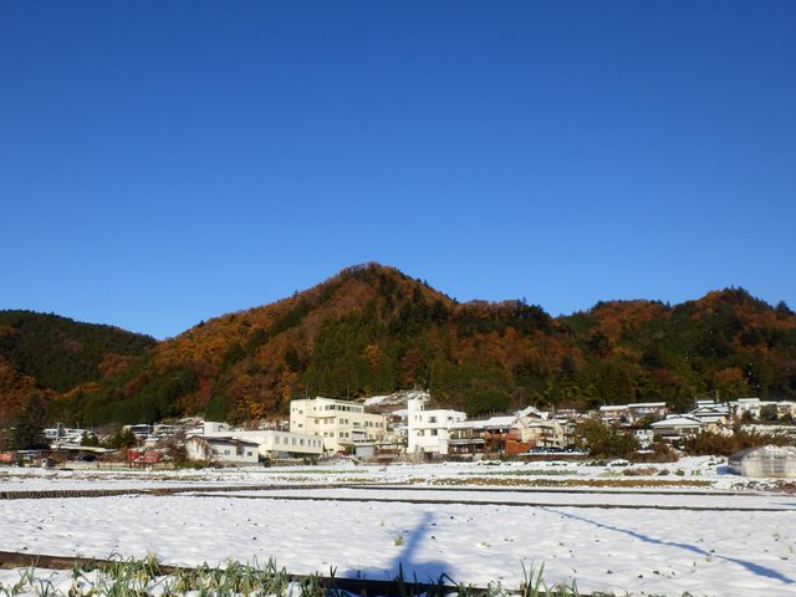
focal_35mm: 30
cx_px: 320
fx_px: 690
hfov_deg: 59.5
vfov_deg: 46.5
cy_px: 358
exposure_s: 1/200
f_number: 7.9
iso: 80
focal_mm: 4.2
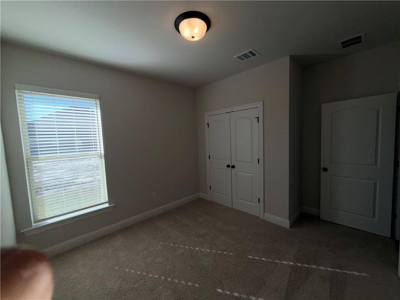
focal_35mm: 14
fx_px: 162
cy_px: 150
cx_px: 200
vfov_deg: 85.7
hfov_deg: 102.1
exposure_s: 1/353
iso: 16
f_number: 2.2
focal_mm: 2.22
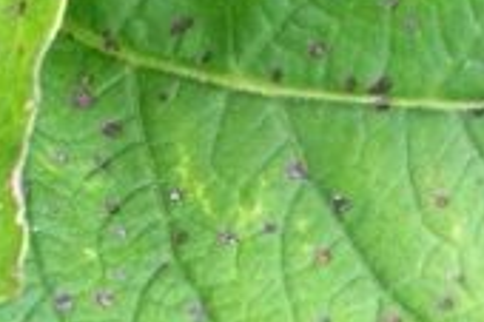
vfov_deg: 9.8
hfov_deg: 13.9
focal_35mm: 137
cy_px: 413
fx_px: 1840
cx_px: -285
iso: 80
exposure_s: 1/188
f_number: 2.8
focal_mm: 3.85
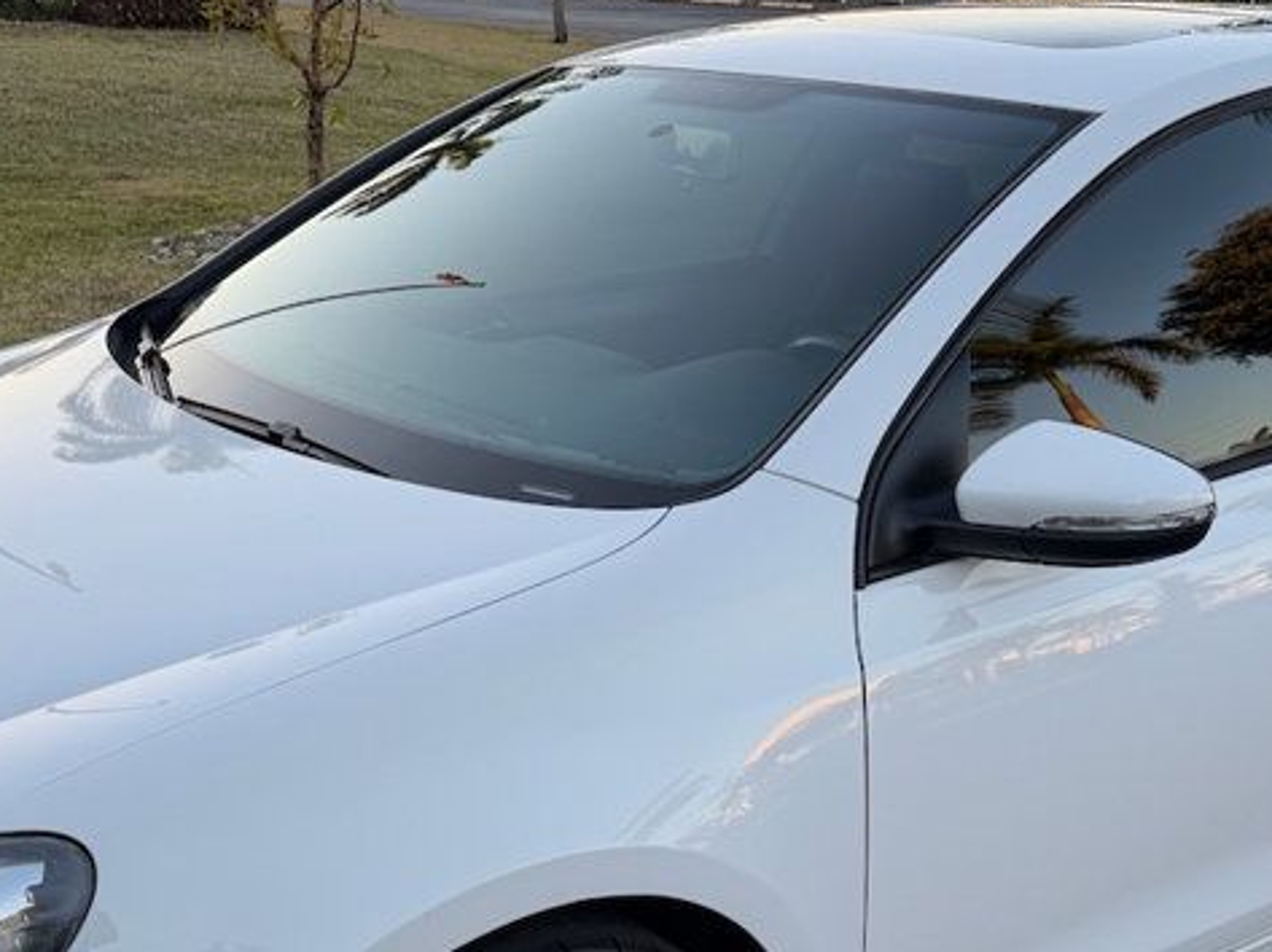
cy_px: 653
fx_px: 1909
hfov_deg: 36.8
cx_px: 616
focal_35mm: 52
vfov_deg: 27.8
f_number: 1.78
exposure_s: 1/497
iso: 80
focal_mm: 6.76
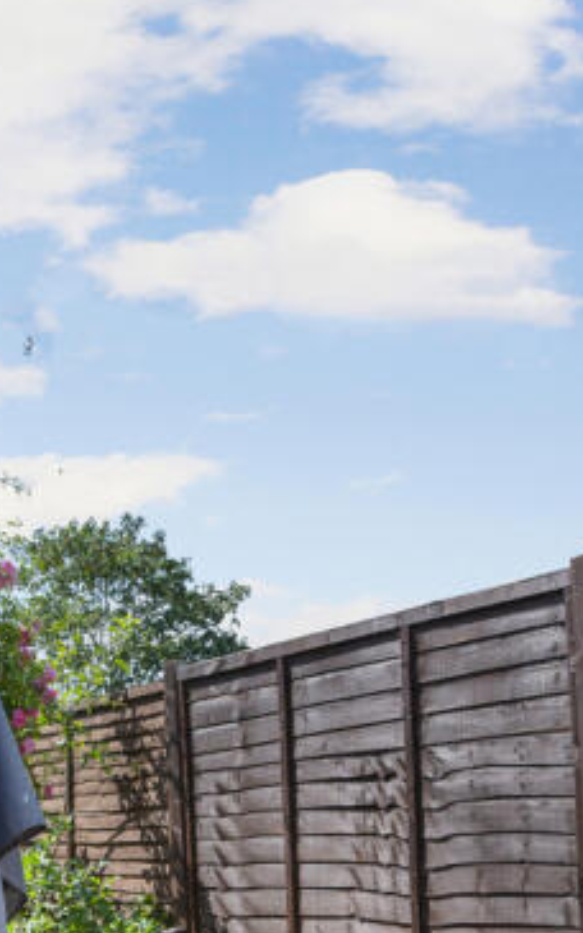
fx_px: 1017
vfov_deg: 44.9
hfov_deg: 29.9
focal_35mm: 40
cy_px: 835
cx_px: 3
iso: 250
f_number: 8
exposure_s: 1/320
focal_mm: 14
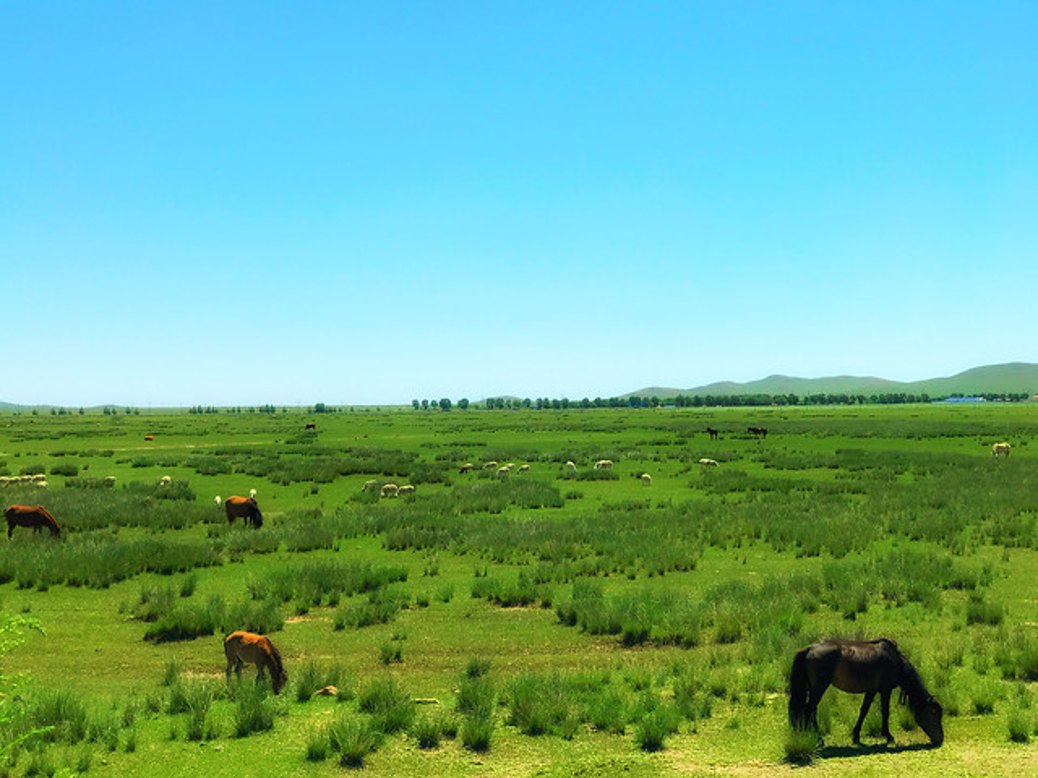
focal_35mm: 57
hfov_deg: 33.8
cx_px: 519
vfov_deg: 25.7
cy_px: 389
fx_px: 1709
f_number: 2.8
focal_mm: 6.6
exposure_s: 1/1168
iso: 20
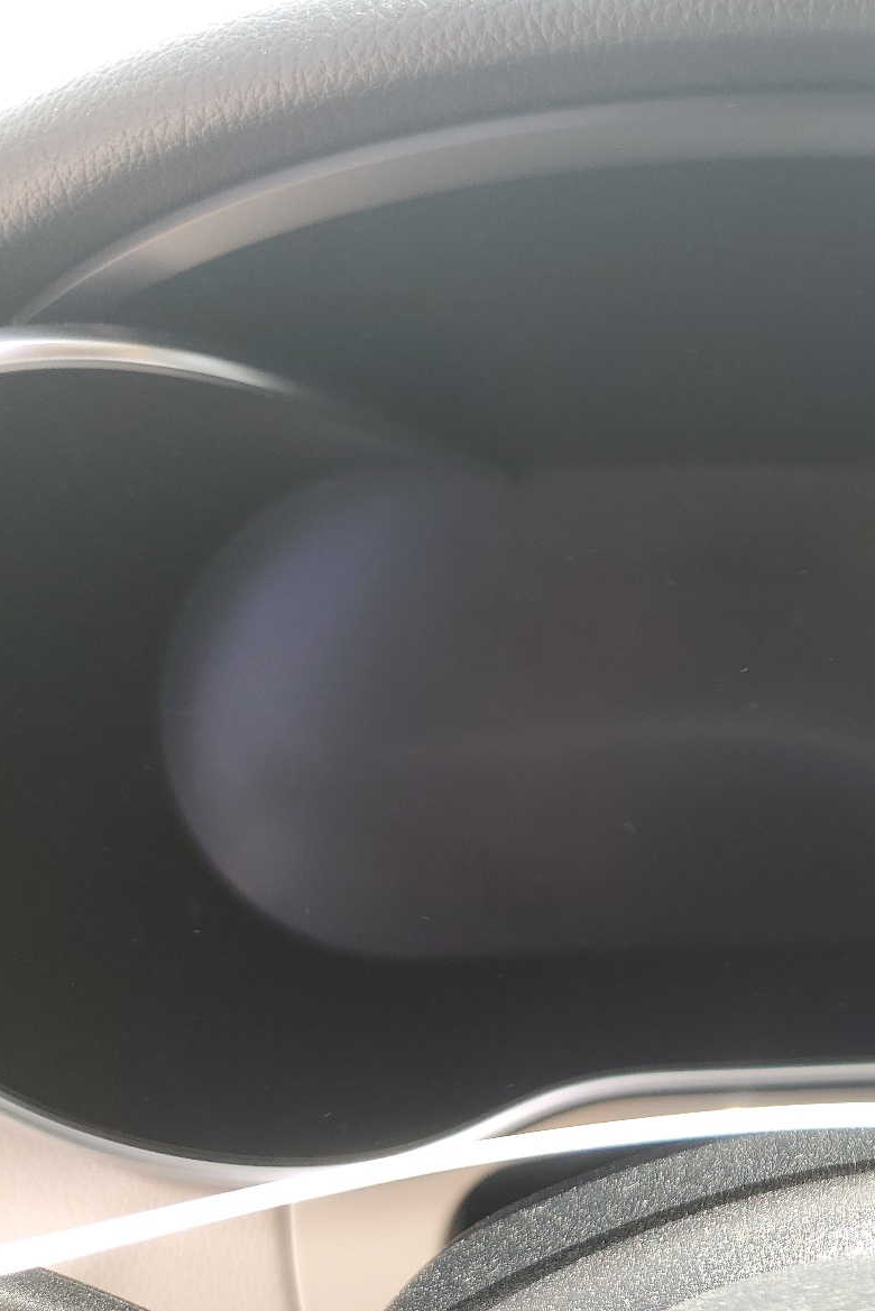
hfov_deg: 33.4
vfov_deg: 51.9
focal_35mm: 37
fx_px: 1348
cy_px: 664
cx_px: 839
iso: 50
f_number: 1.5
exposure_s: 1/208
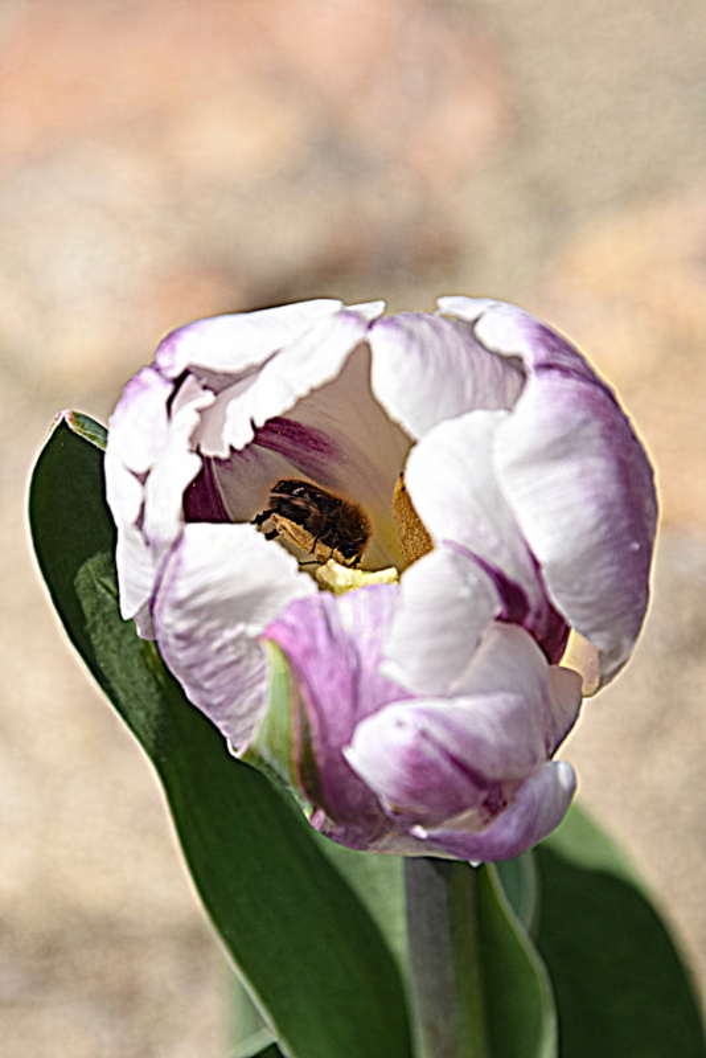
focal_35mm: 158
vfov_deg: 13.0
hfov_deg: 8.7
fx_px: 4629
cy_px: 529
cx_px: 353
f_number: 8
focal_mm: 105
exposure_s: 1/800
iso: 200
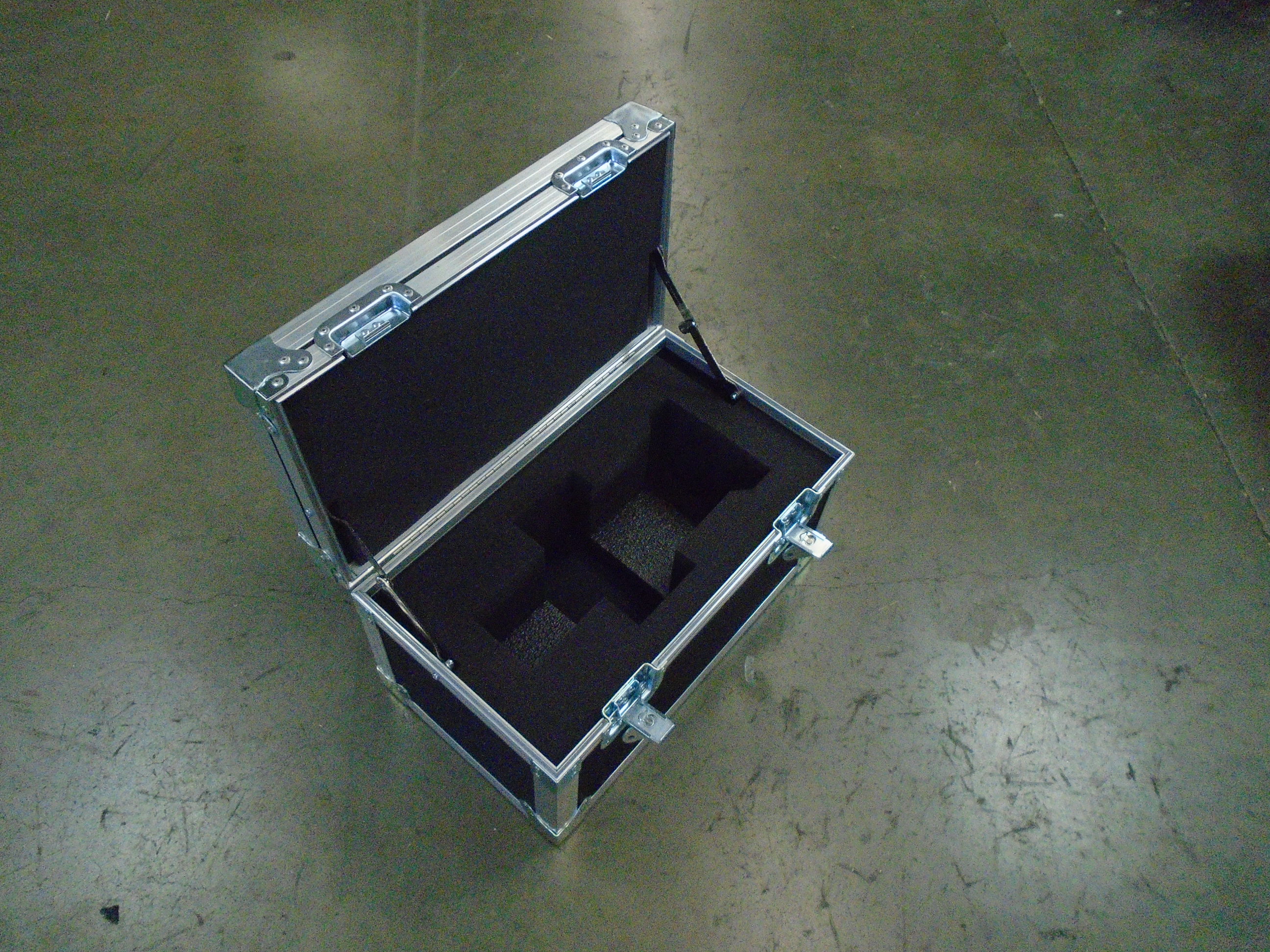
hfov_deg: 67.3
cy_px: 476
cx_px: 635
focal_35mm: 26
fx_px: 954
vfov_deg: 53.1
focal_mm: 4.6
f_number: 3.2
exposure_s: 1/125
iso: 800
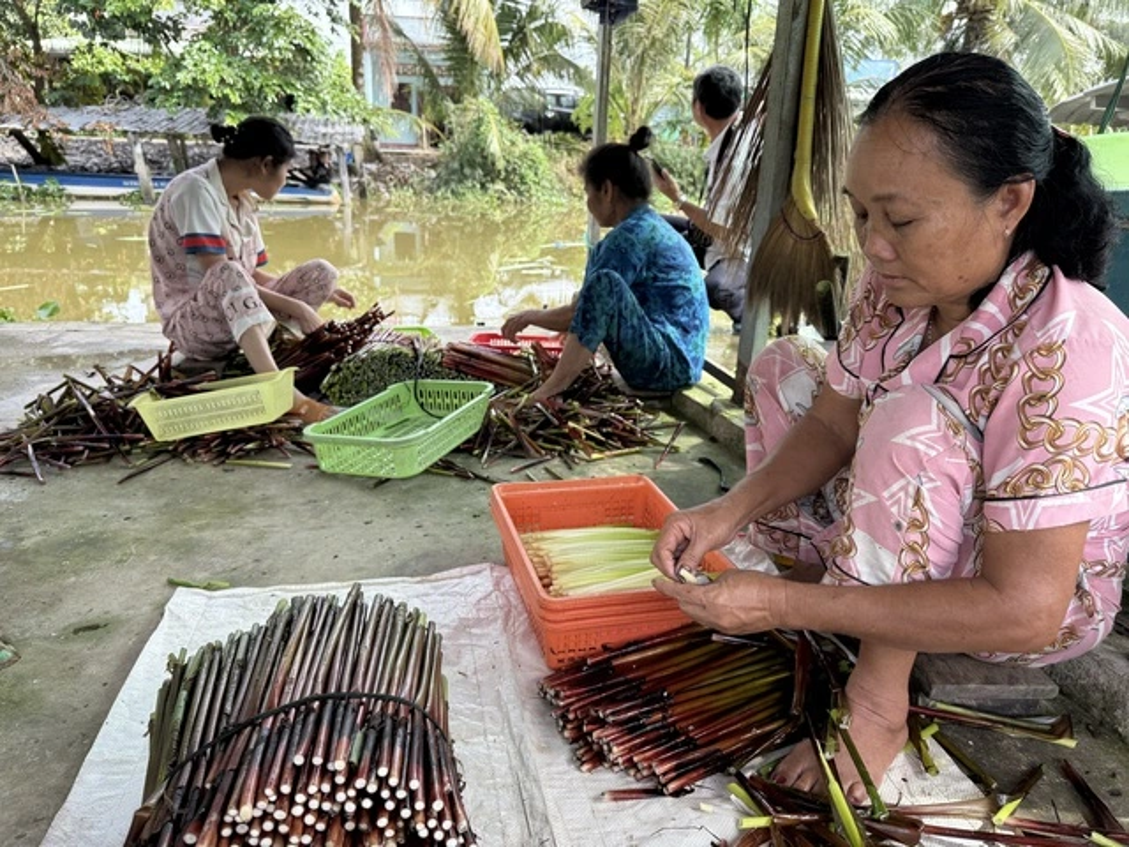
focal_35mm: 24
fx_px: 783
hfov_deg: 71.6
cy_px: 424
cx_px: 564
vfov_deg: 56.8
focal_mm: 6.76
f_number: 1.78
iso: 100
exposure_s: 1/453
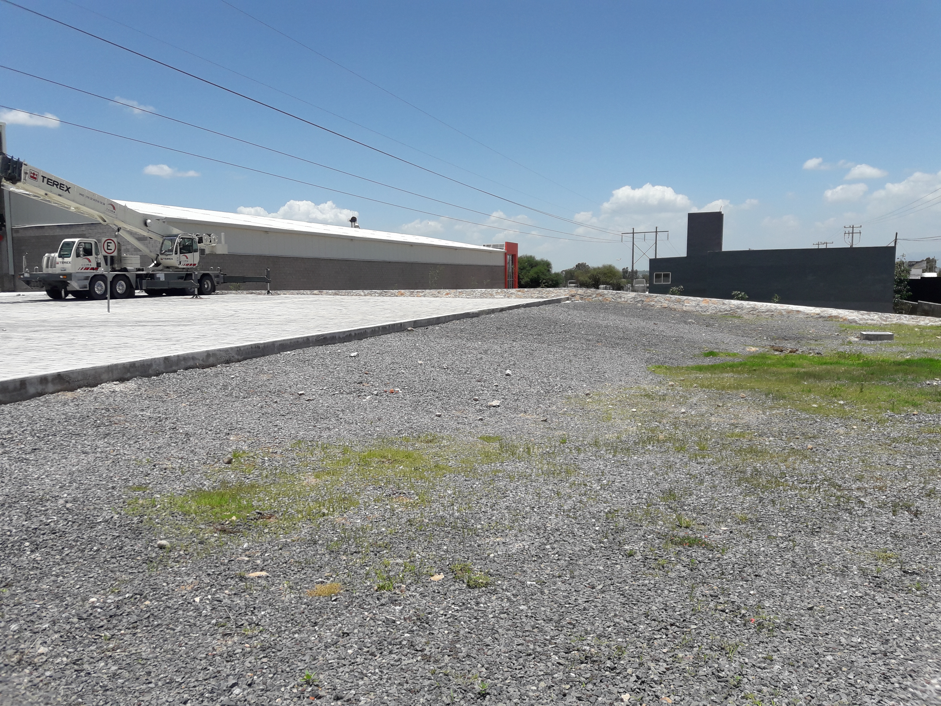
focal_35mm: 28
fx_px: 761
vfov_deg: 49.7
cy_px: 353
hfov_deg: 63.4
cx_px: 470
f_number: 1.9
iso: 40
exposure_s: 1/2309
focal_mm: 3.7
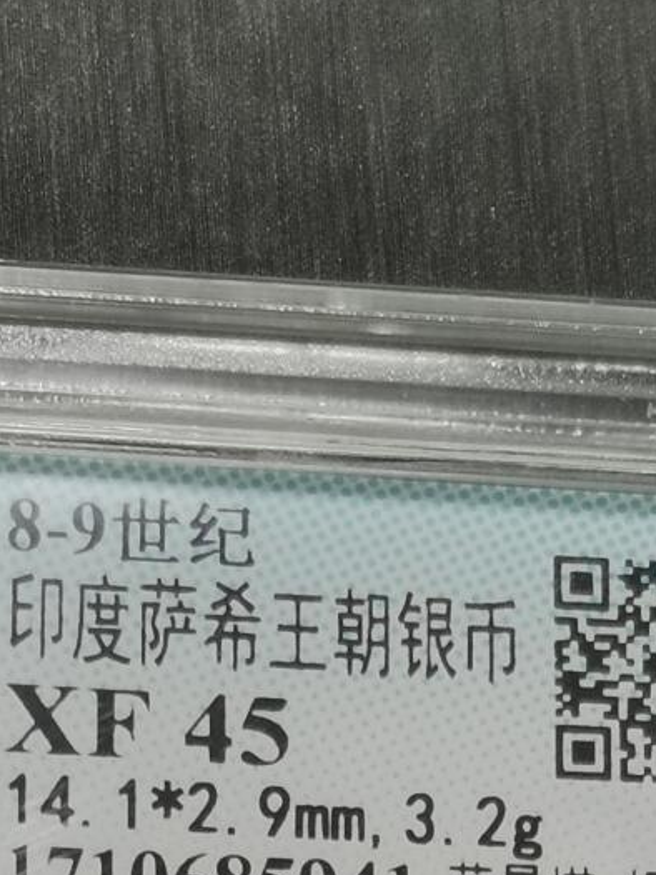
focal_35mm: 192
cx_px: 215
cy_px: 1332
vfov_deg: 10.0
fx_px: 4849
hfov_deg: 7.7
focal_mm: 5.58
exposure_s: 1/100
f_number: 1.8
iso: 80
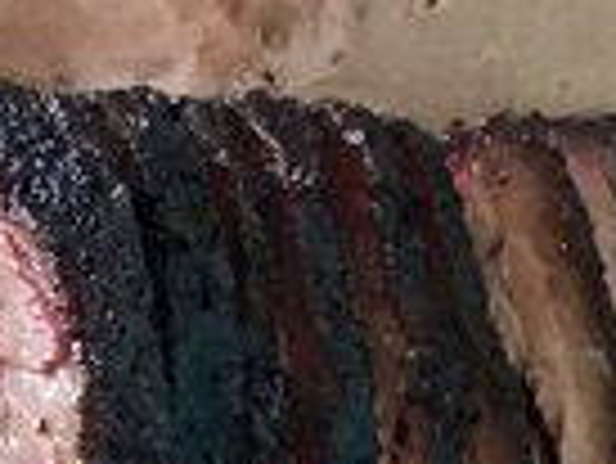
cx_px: -814
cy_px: 964
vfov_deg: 6.7
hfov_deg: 8.4
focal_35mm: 216
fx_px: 3847
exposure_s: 1/30
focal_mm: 4.15
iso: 160
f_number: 2.2
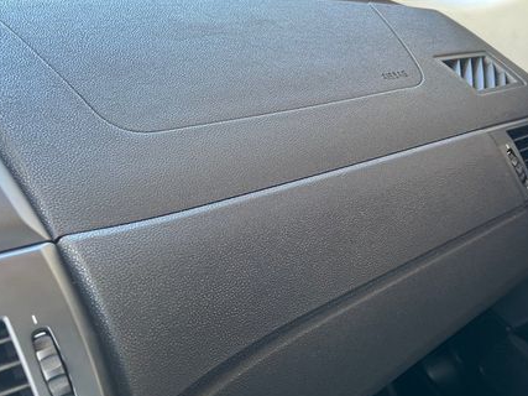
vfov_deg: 36.7
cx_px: 347
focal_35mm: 39
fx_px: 595
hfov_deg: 47.2
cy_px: 236
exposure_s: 1/60
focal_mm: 5.7
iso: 160
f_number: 1.5
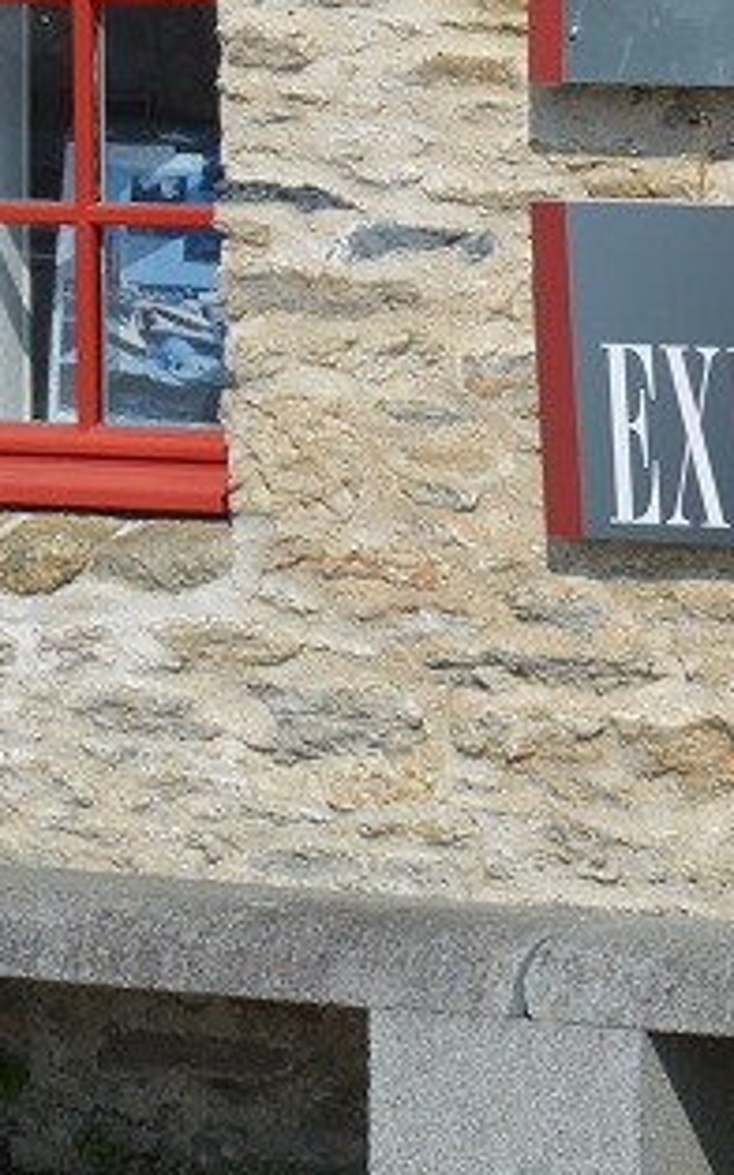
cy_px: -479
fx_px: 8077
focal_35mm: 252
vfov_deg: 8.2
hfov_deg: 5.2
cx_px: -105
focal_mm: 27
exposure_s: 1/320
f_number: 9
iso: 100
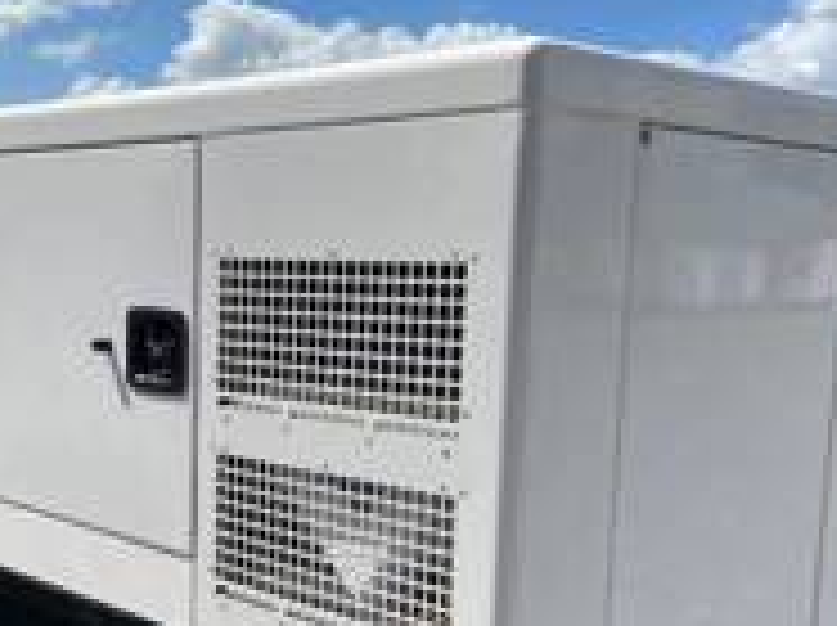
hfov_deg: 34.3
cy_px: 518
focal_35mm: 56
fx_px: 1352
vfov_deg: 25.5
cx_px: 351
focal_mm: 4.25
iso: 32
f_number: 1.8
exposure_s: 1/3731
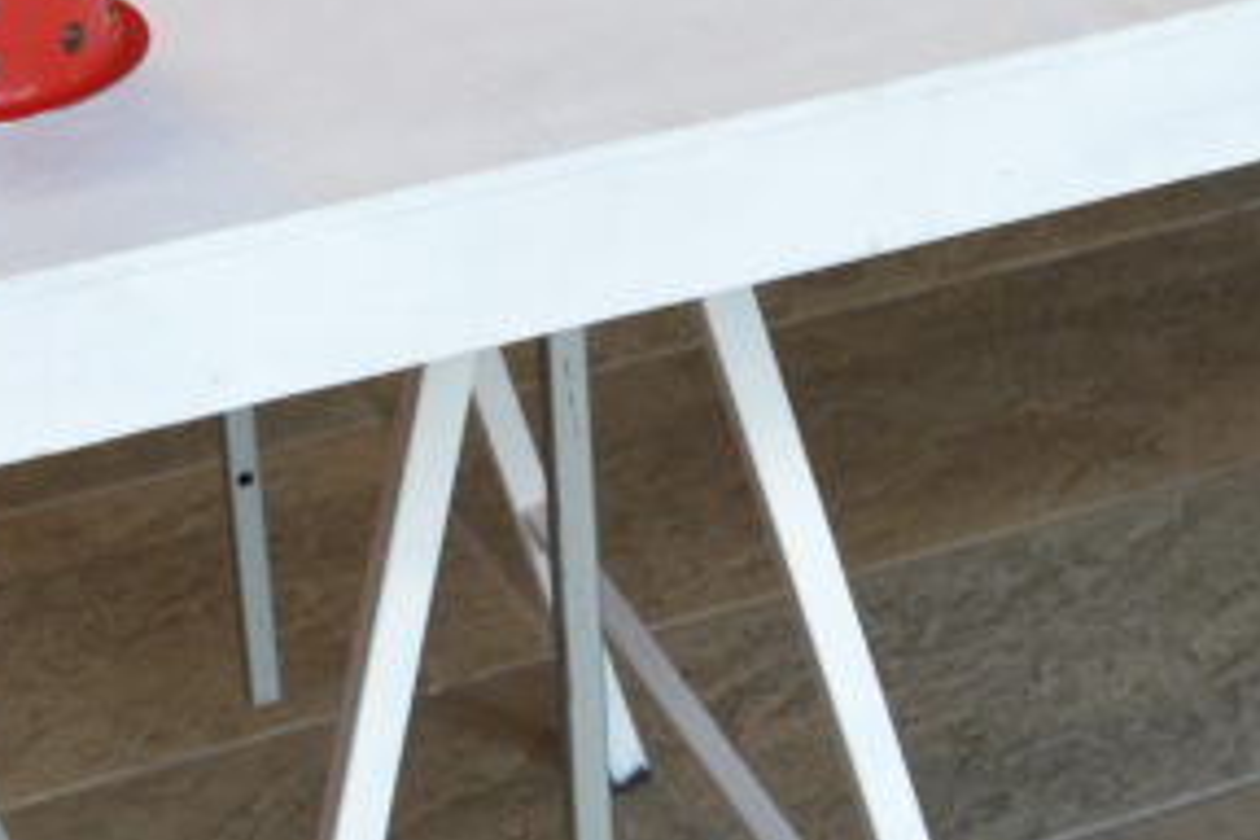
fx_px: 4655
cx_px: 1356
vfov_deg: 9.9
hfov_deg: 15.1
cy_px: -479
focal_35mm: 133
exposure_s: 1/100
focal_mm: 22
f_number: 5
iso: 400
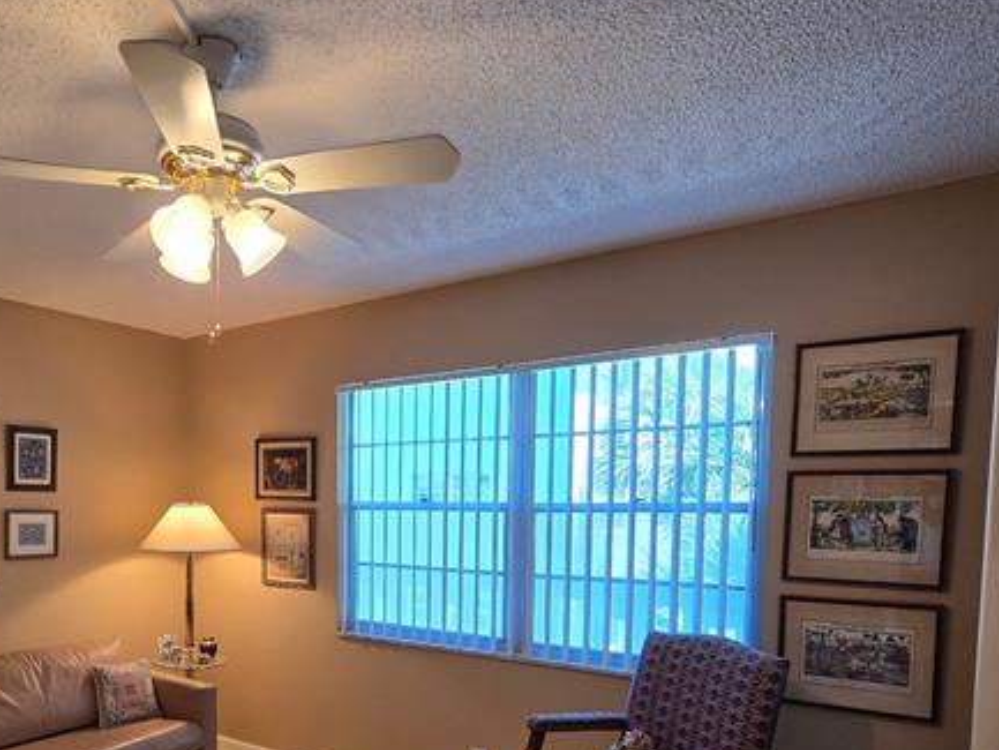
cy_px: 552
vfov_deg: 54.5
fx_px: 693
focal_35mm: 24
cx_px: 261
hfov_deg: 67.4
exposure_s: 1/60
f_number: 2.2
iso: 64
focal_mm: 2.2
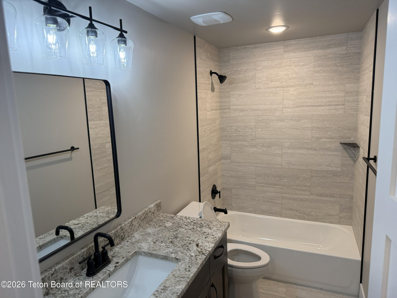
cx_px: 198
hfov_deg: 71.6
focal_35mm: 24
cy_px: 149
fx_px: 275
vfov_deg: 56.8
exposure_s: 1/185
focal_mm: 6.76
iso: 200
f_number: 1.78
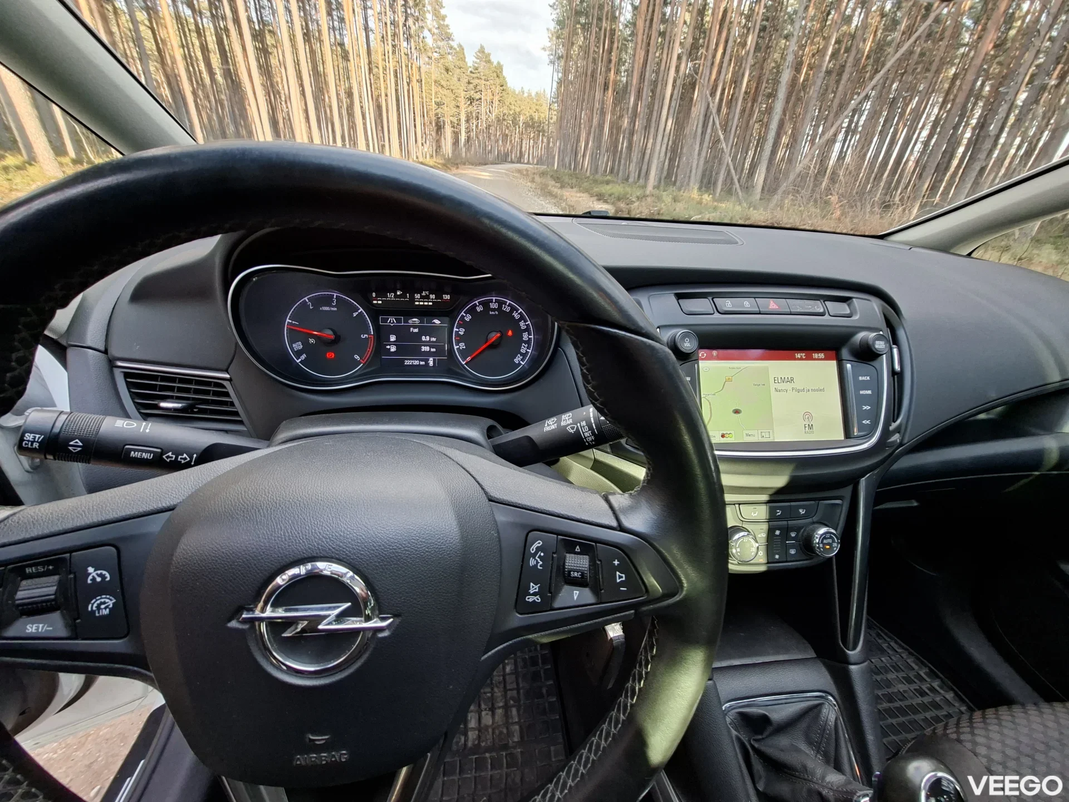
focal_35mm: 13
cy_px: 401
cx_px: 534
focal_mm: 1.74
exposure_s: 1/40
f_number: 2.2
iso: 50
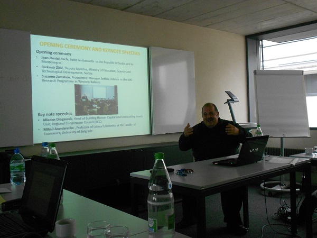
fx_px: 339
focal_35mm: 37
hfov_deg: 50.1
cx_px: 158
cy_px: 119
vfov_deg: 38.7
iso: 320
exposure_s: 1/125
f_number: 3.9
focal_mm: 6.7
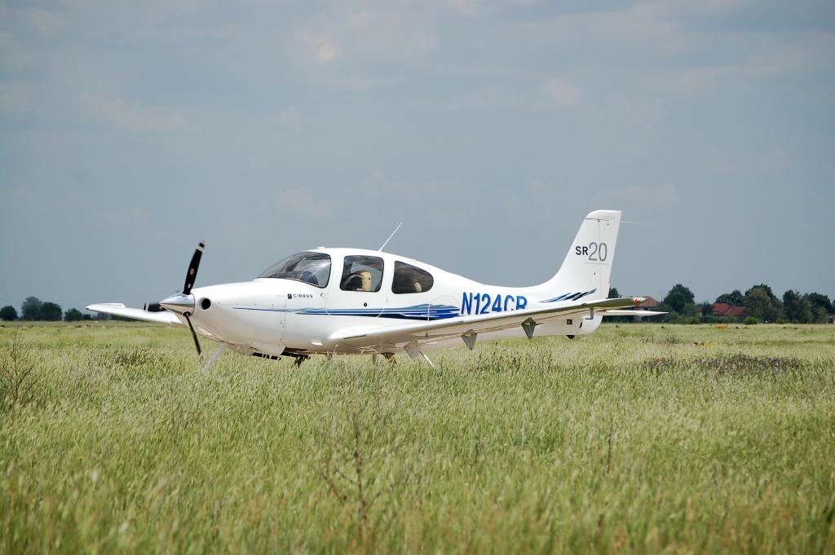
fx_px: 3546
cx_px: 418
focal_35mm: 153
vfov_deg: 9.0
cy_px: 278
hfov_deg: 13.4
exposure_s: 1/1600
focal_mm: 102
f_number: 6.3
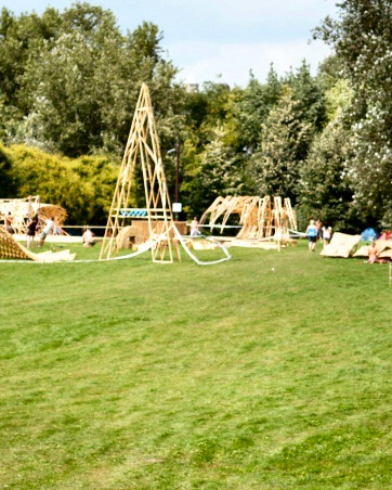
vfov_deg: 14.1
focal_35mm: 137
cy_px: 225
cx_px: 182
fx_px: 1983
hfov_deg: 11.3
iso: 640
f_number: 5.6
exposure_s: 1/800
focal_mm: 55
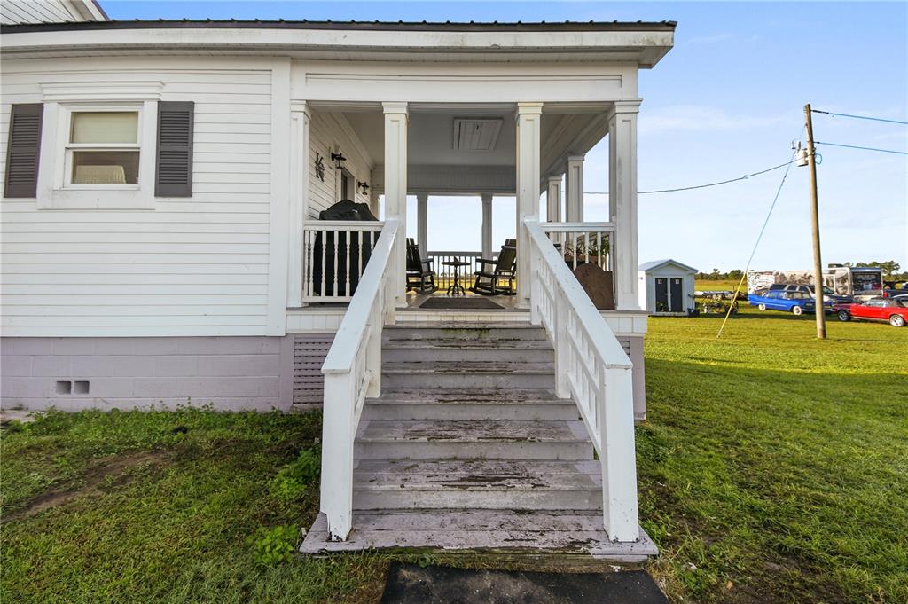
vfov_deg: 77.2
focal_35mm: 15
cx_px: 454
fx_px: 378
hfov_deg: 100.4
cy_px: 302
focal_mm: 10
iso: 100
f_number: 7.1
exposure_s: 1/200
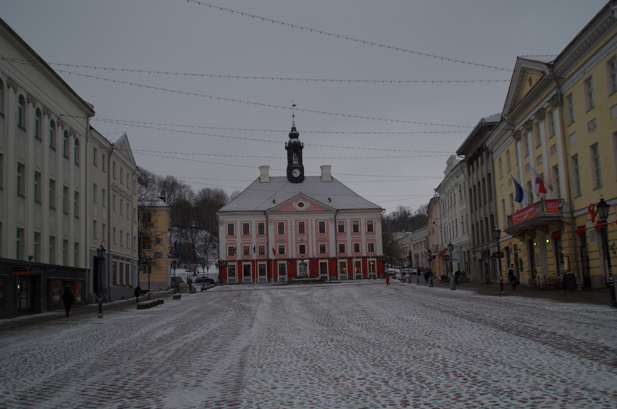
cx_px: 308
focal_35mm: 36
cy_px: 204
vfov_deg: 36.7
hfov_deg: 53.2
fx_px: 616
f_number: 4.5
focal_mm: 24
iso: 100
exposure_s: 1/200
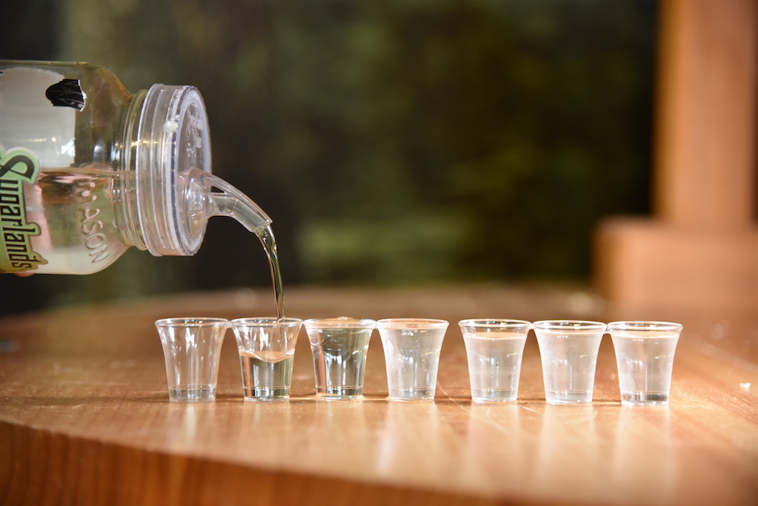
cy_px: 253
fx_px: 2212
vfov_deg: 13.1
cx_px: 379
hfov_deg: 19.4
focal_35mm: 105
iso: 2000
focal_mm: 105
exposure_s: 1/80
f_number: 4
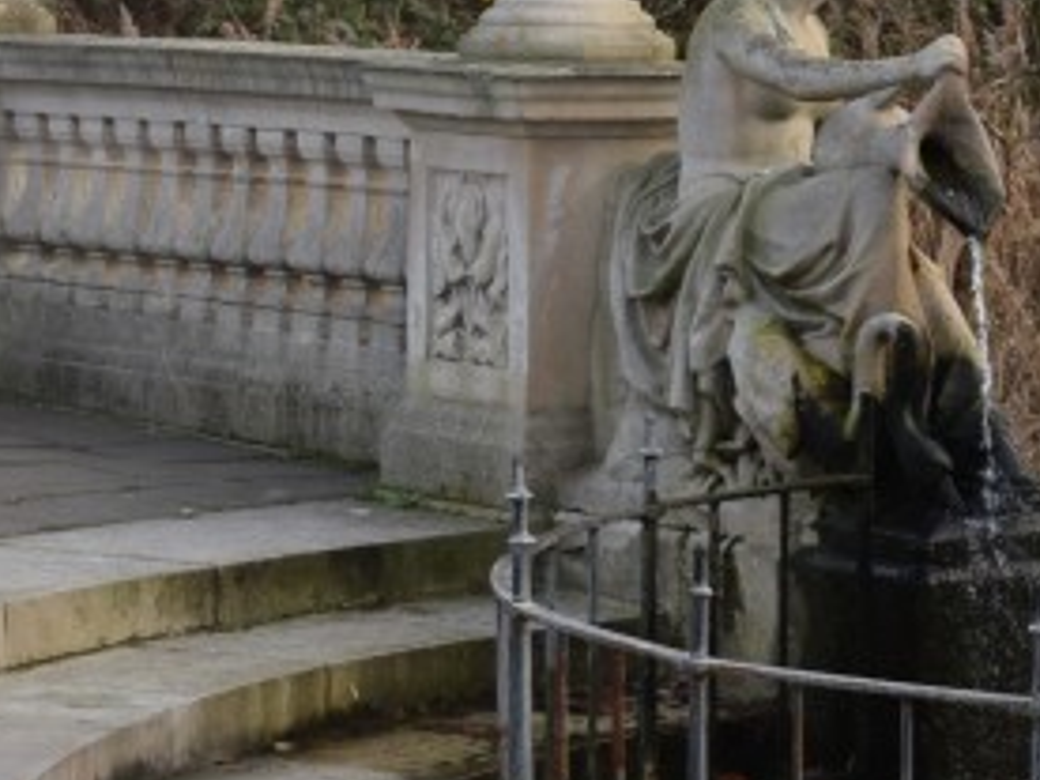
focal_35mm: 171
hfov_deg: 11.1
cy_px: 128
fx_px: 5138
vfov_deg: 8.7
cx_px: 1549
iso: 400
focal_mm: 32
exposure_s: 1/200
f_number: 7.1
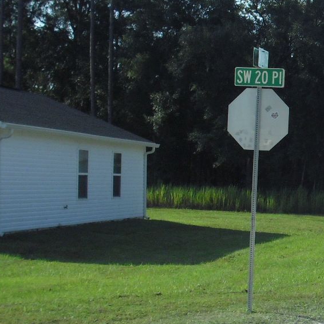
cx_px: 417
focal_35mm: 95
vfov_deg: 18.3
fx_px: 1006
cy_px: 177
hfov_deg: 17.2
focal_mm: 6.2
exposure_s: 1/250
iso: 100
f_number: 8
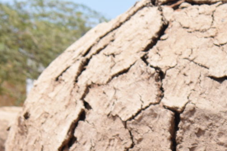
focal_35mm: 268
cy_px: 239
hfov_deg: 7.6
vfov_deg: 5.1
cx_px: 282
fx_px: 1688
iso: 200
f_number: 9
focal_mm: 55
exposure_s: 1/400
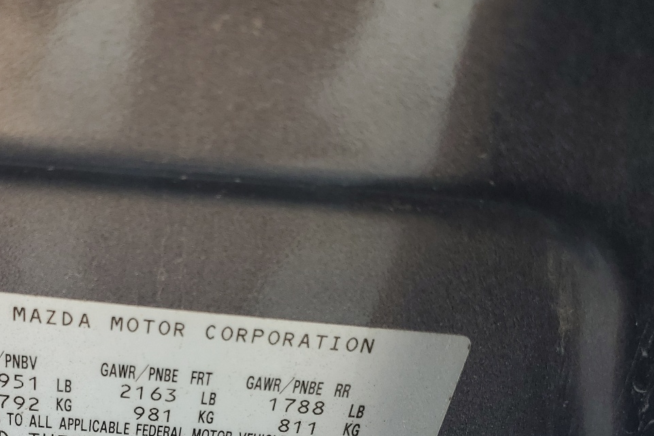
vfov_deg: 28.7
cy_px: 392
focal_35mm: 45
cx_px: 169
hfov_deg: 42.4
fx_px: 818
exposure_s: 1/130
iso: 50
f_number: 1.5
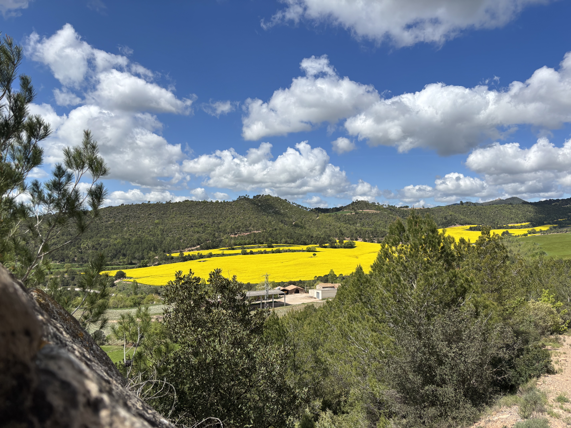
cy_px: 214
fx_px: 429
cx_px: 286
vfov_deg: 53.1
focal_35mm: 26
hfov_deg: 67.3
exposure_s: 1/4425
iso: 50
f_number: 1.6
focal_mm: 5.96
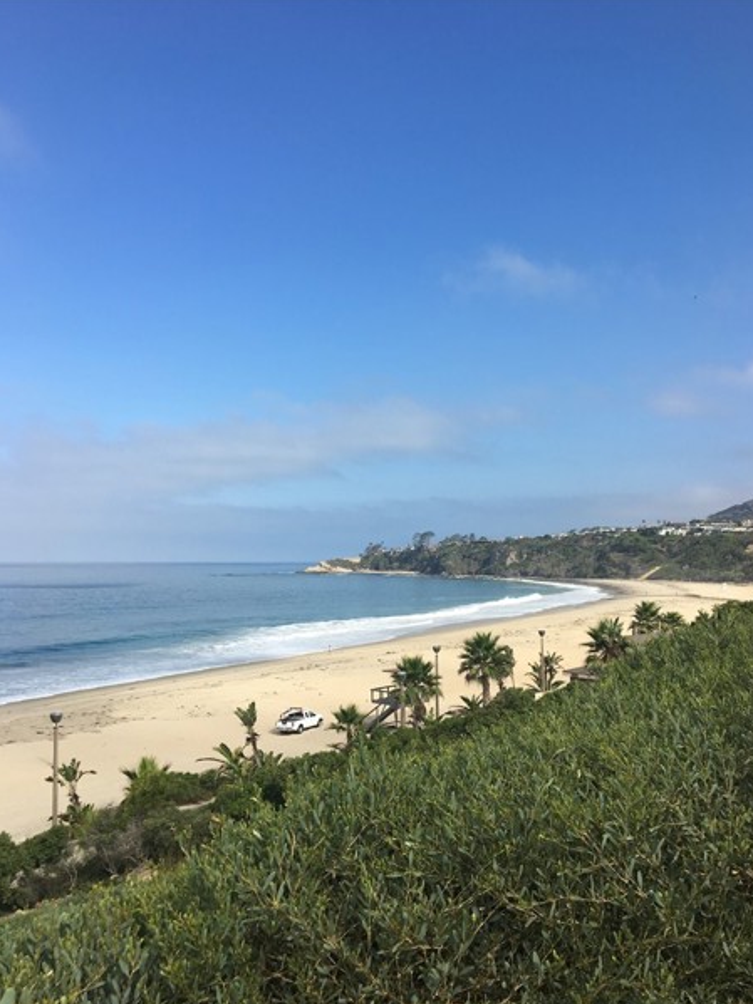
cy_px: 533
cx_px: 386
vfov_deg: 58.3
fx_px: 899
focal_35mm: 31
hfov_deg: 45.4
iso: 25
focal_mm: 4.15
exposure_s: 1/1603
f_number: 2.2
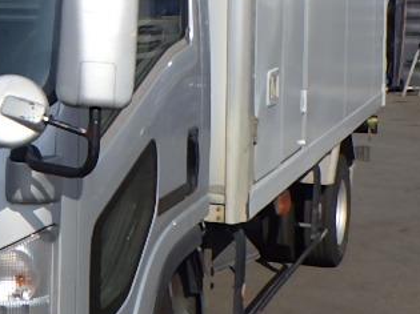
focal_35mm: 91
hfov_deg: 20.4
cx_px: -63
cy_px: 52
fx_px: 1104
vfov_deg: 16.1
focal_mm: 5
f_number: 4.2
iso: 125
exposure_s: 1/1500
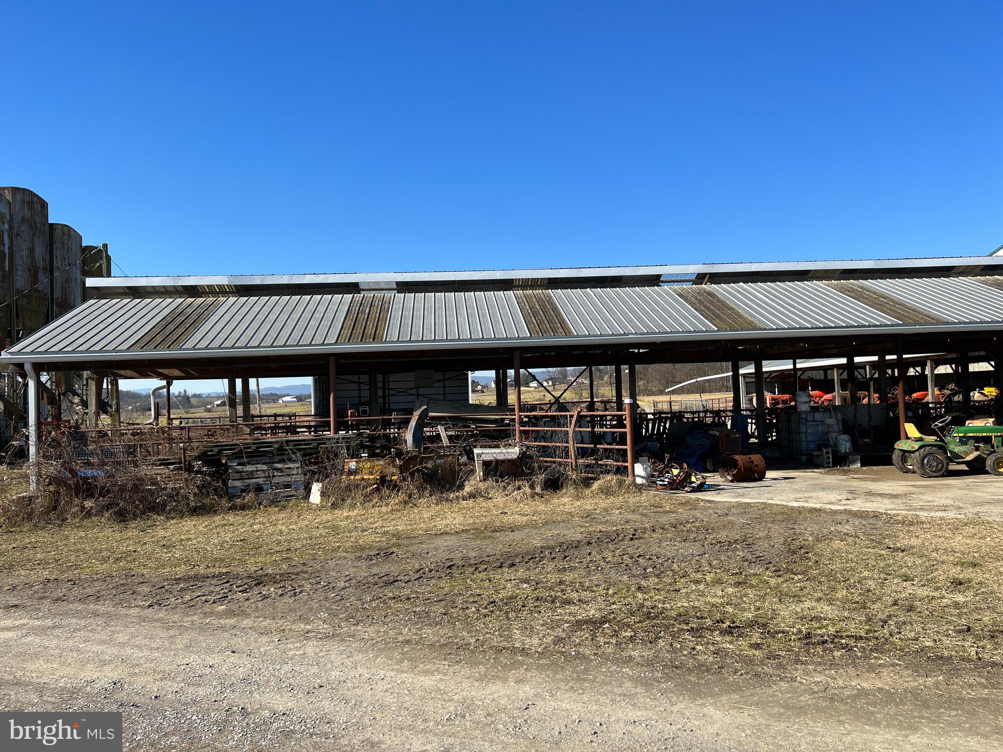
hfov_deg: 67.3
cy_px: 376
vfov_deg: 53.1
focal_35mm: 26
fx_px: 753
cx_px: 502
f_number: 1.5
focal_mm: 5.7
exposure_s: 1/3356
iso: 50
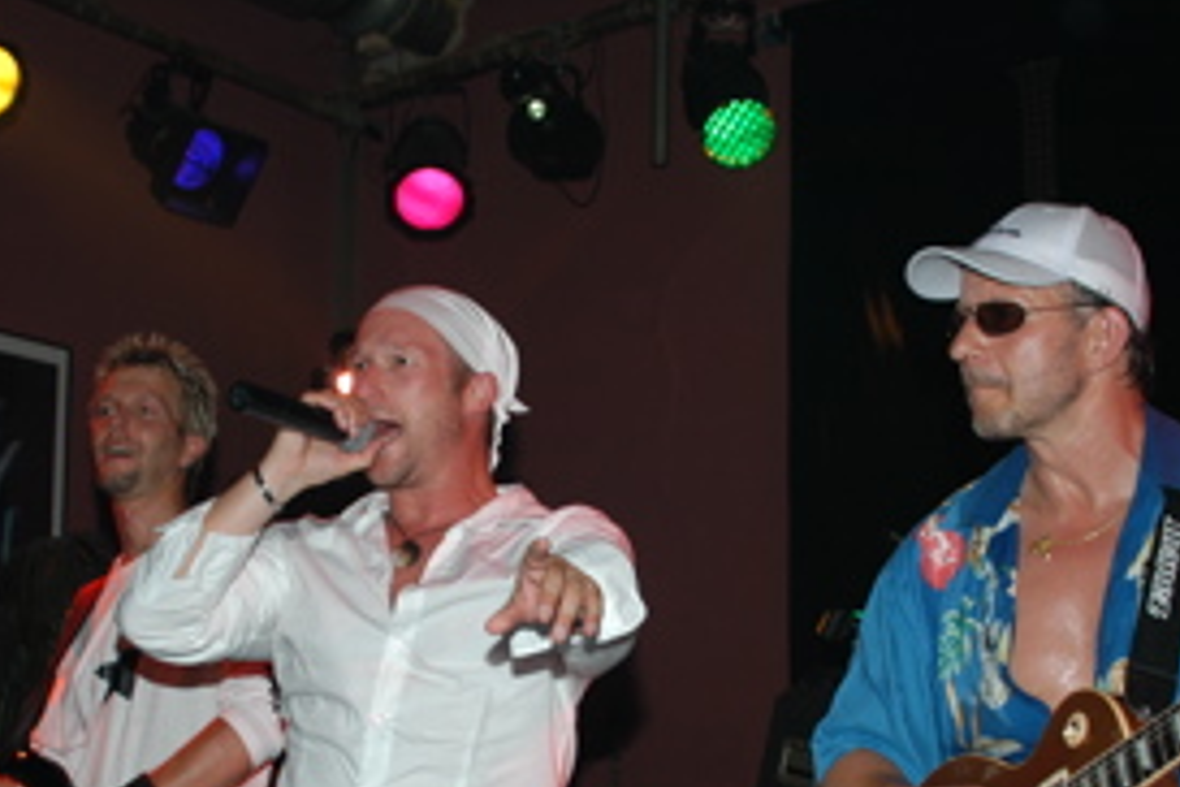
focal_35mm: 69
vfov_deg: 19.6
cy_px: 599
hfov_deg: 29.2
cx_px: 534
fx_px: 2261
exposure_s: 1/100
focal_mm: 28
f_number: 5.6
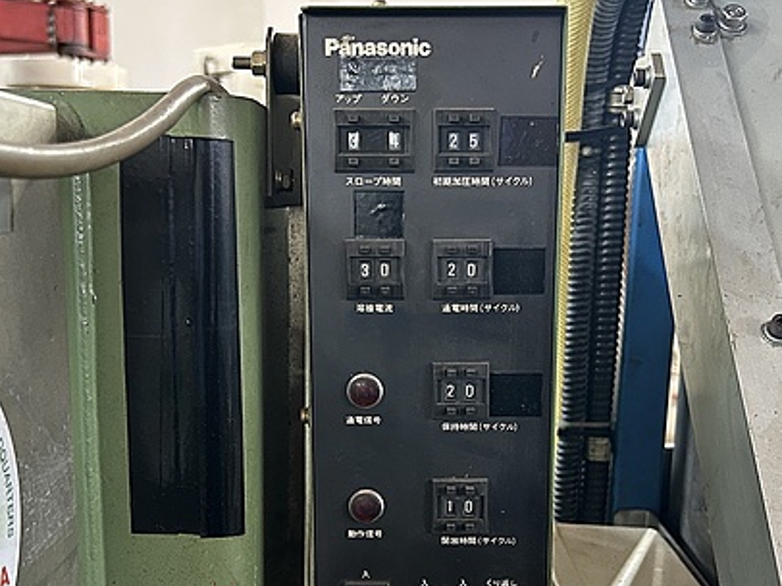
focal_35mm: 41
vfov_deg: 34.8
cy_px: 387
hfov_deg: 45.8
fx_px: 926
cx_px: 424
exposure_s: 1/60
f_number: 1.5
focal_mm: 5.7
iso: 200
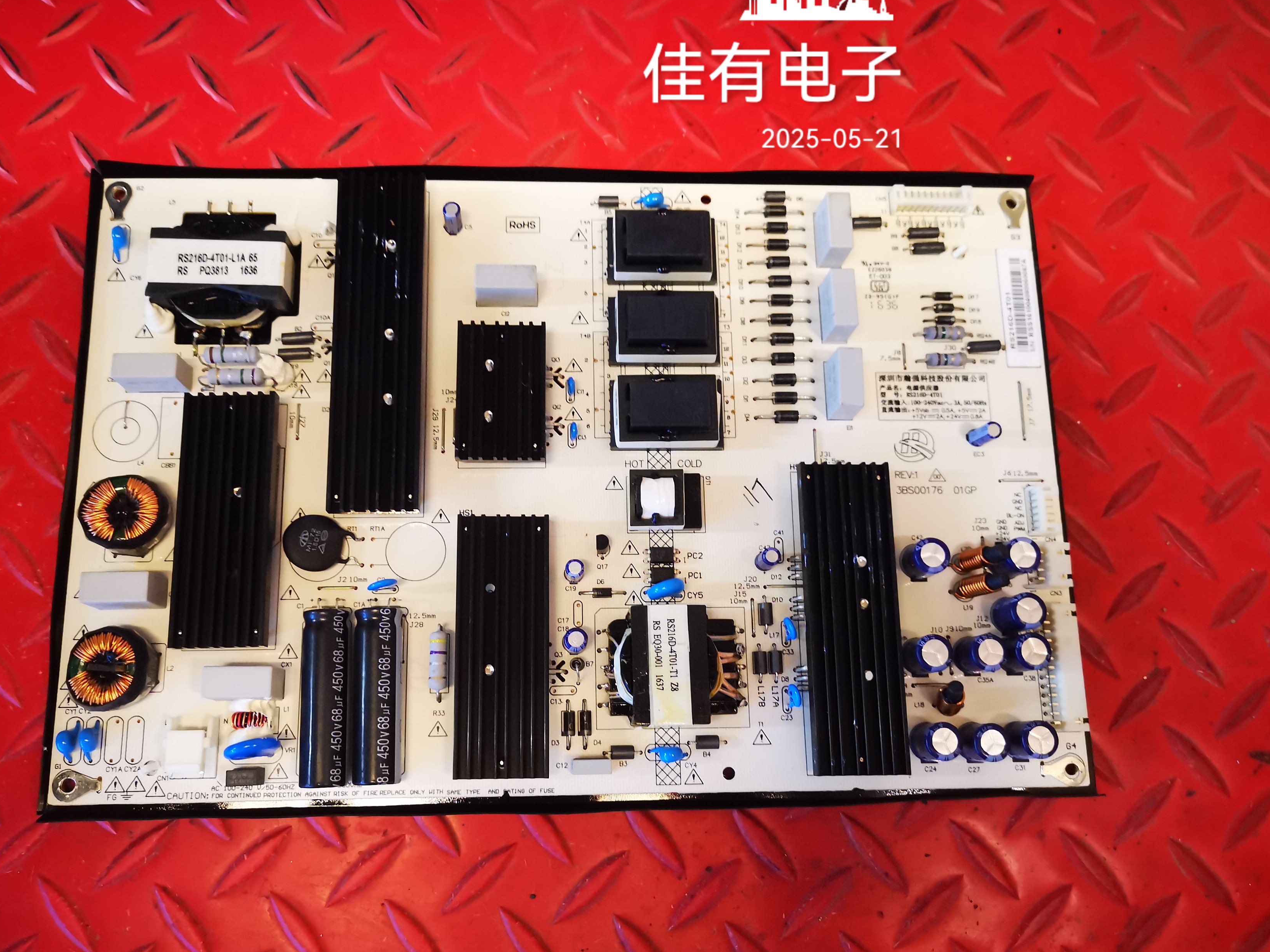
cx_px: 590
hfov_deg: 59.9
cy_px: 499
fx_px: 1101
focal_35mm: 30
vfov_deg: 46.8
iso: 1000
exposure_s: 1/25
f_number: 1.8
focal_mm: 5.58
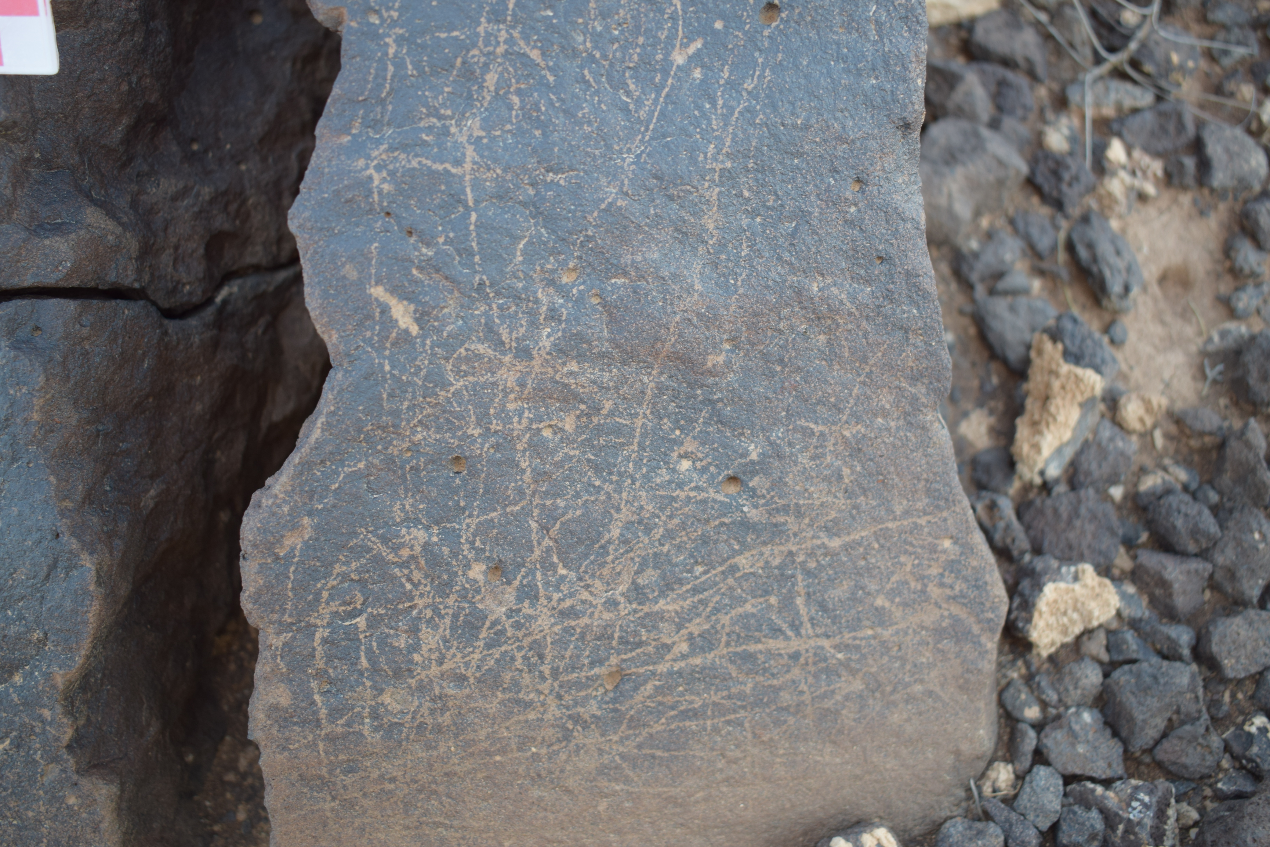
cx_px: 635
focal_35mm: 38
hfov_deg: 51.3
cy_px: 424
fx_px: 1323
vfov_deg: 35.5
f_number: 4
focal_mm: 25
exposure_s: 1/100
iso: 200
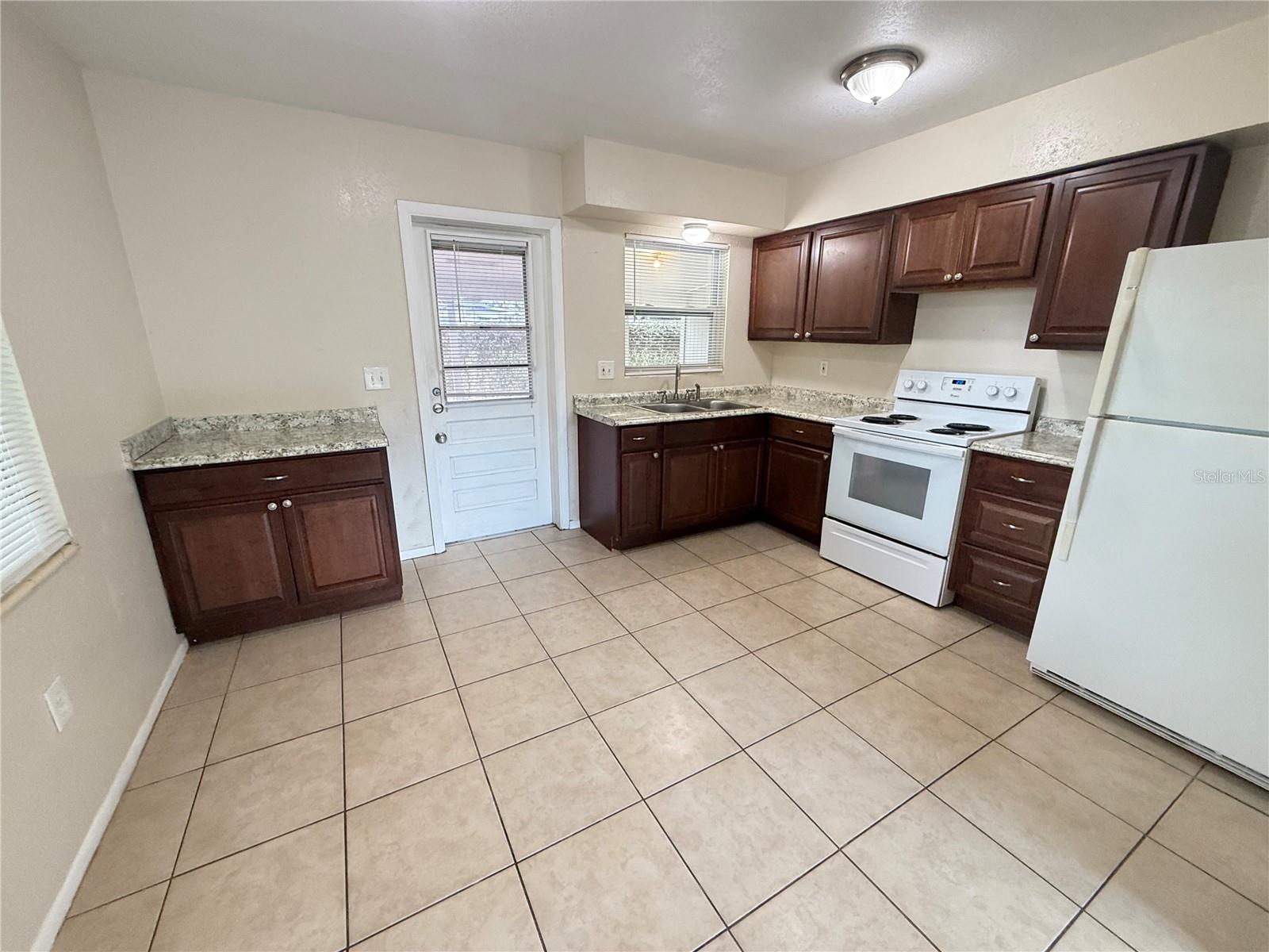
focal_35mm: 14
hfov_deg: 102.1
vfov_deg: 85.7
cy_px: 476
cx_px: 634
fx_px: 513
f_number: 2.2
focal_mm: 2.22
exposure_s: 1/60
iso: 500
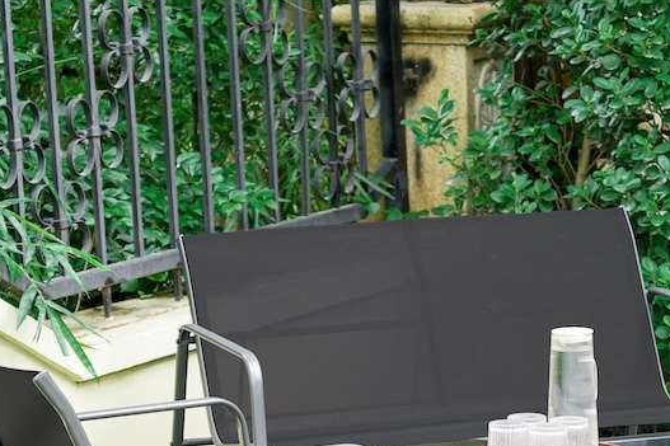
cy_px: 396
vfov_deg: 8.0
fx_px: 3177
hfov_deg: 12.0
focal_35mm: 171
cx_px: 557
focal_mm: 66.7
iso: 100
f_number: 4
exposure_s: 1/50
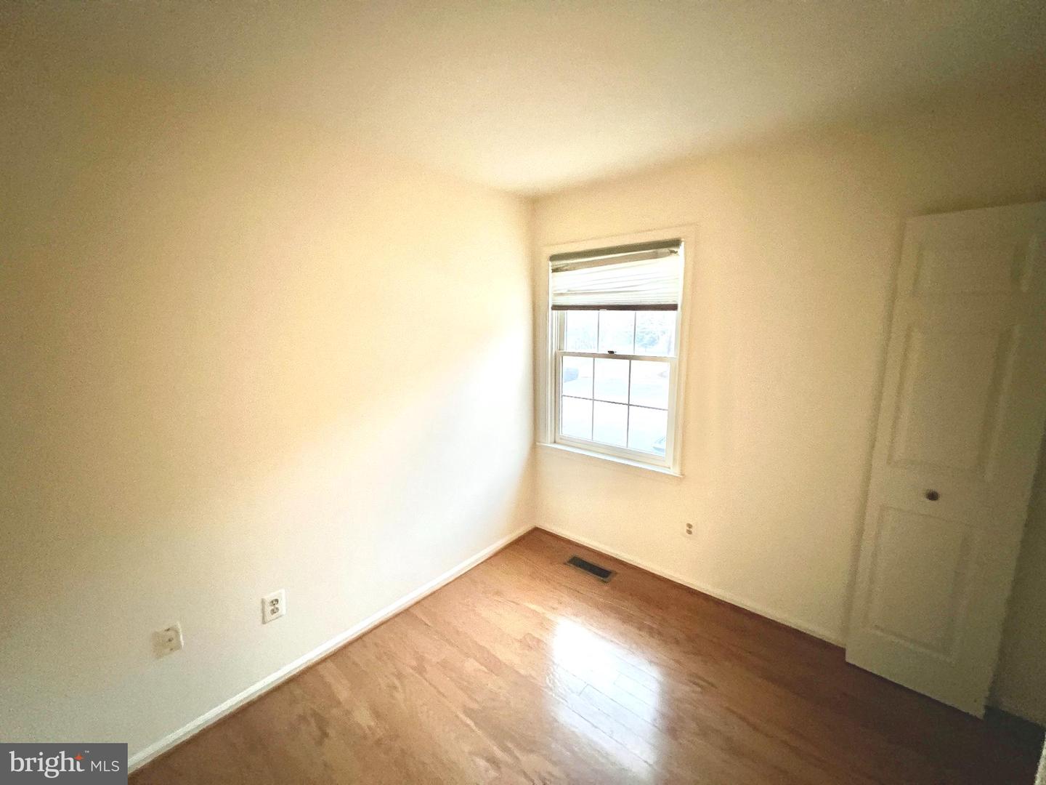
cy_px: 392
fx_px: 393
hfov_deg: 106.2
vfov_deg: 89.9
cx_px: 523
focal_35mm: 13
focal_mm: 1.57
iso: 800
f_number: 1.8
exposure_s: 1/40
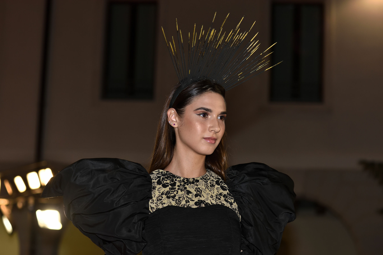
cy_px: 128
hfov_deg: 19.5
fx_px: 1117
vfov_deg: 13.0
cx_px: 192
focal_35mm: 105
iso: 320
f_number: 3.5
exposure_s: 1/200
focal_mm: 105
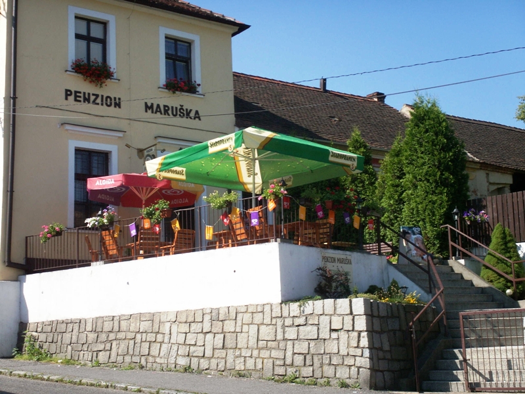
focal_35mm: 50
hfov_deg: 38.2
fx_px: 758
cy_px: 197
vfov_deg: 29.1
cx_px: 262
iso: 50
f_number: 7.1
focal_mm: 10.6
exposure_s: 1/125
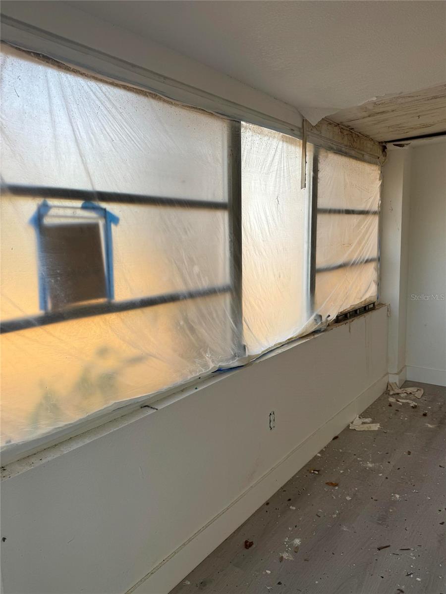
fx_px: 412
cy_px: 297
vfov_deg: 71.6
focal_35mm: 24
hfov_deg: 56.8
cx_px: 223
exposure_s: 1/121
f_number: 1.78
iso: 80
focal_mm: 6.76
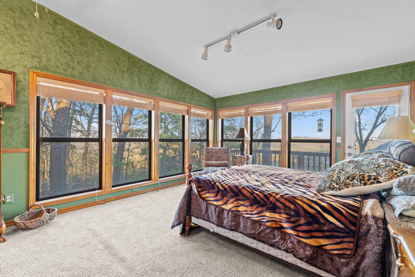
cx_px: 208
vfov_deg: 77.3
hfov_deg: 100.4
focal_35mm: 15
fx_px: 173
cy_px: 138
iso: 400
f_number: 7.1
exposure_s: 1/8
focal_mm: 10
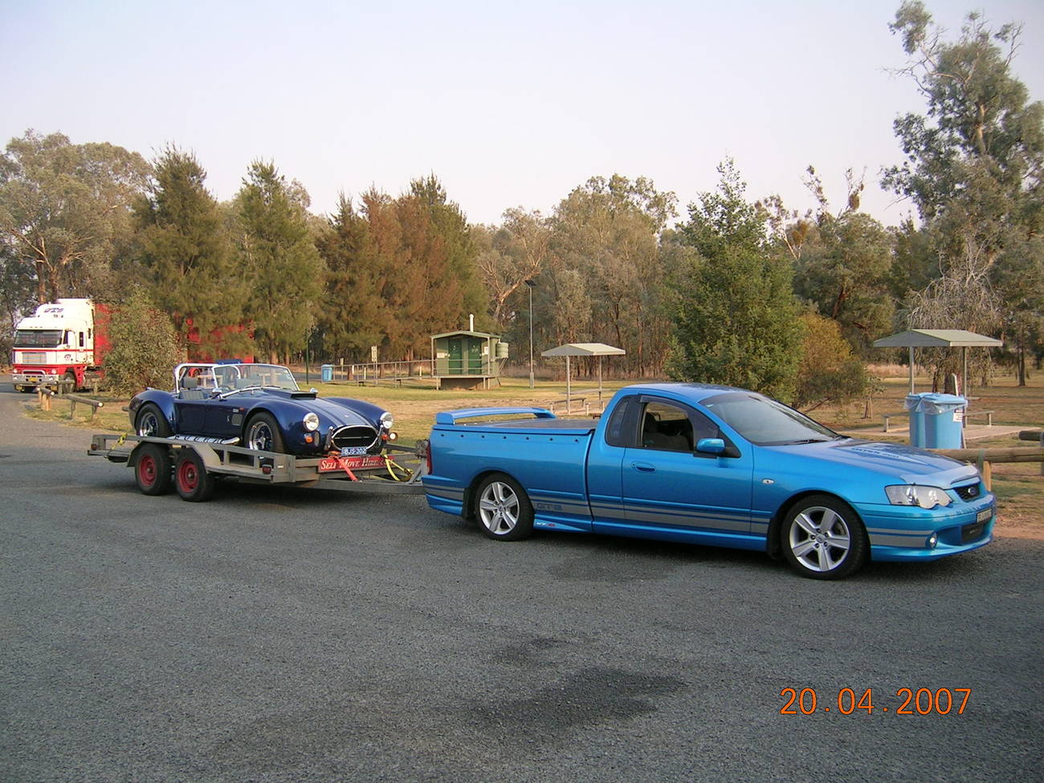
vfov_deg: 40.7
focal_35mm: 35
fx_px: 1056
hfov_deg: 52.6
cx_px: 522
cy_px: 392
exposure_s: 1/344
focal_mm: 5.4
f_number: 2.8
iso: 50
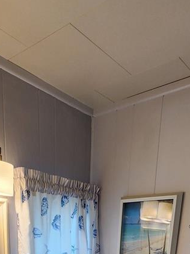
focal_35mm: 37
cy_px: 339
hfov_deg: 38.4
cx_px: 70
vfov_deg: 33.9
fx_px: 271
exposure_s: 1/60
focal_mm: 2.2
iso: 80
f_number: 2.2
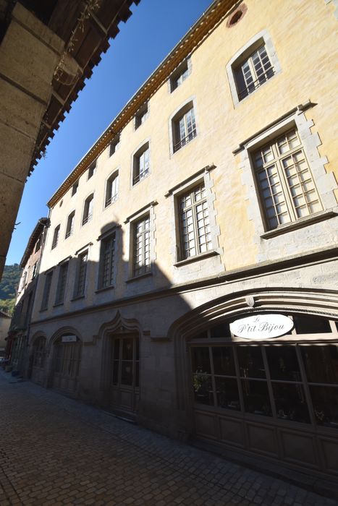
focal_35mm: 15
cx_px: 169
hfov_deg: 77.4
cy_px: 253
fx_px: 211
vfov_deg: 100.4
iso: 200
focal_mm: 10
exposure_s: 1/320
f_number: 9
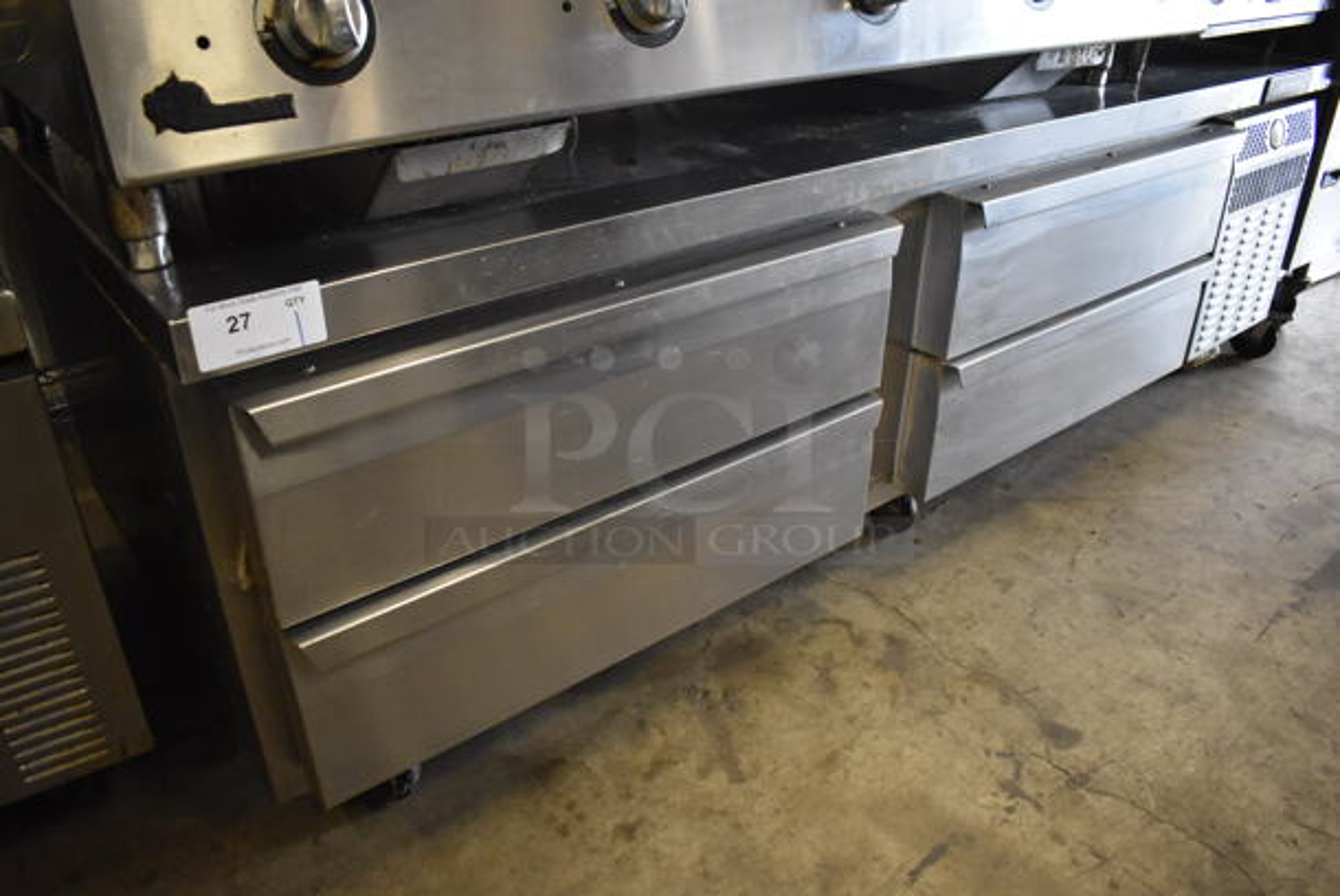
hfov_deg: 67.3
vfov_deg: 48.0
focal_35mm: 27
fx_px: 1006
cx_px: 670
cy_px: 448
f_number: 3.5
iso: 2200
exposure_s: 1/125
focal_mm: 18
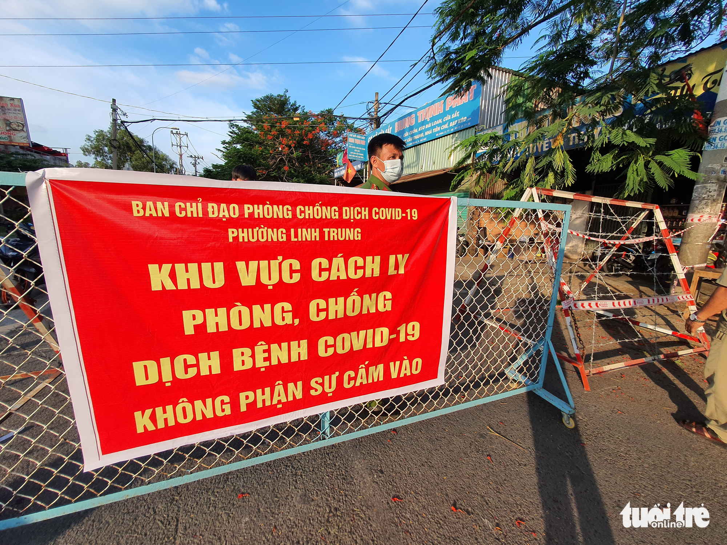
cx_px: 364
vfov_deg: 89.9
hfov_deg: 106.2
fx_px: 273
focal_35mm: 13
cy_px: 272
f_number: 2.2
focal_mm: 1.8
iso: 50
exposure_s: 1/311
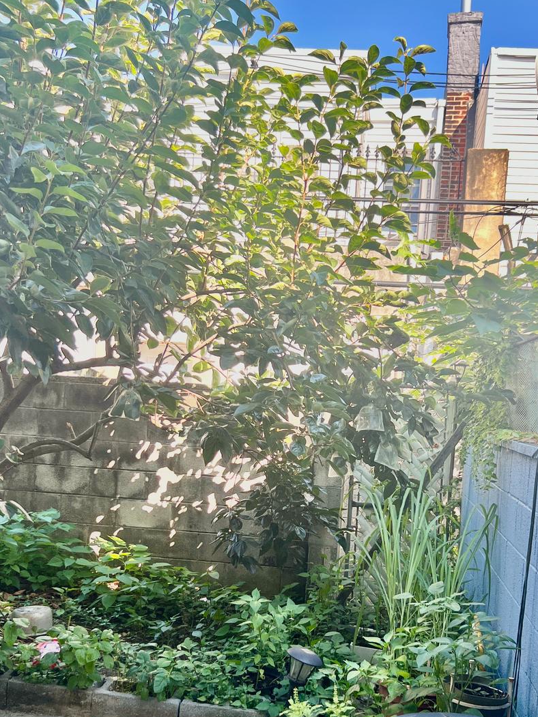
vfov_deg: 48.5
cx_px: 294
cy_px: 454
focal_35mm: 38
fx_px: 788
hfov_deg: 37.7
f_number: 1.5
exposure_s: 1/471
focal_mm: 5.7
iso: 50
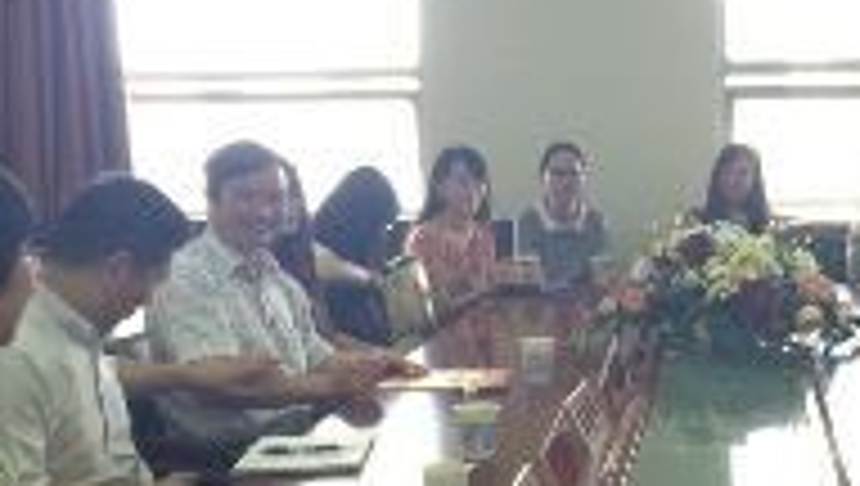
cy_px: 248
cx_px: 675
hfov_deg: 31.1
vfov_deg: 18.3
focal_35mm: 66
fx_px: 1507
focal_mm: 4.15
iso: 80
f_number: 2.2
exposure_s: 1/30
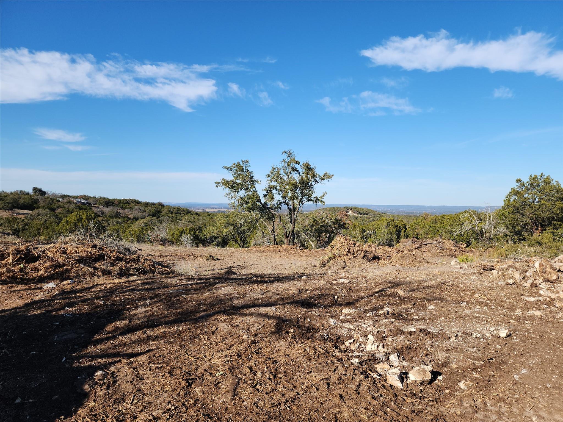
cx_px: 282
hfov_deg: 73.9
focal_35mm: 23
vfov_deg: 58.9
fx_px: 374
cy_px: 211
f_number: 1.8
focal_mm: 6.4
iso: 12
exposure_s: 1/1087
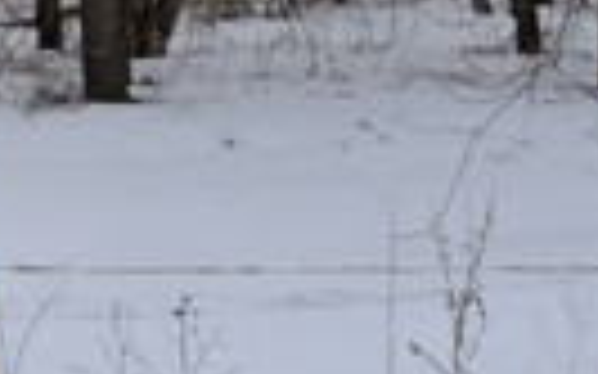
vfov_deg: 5.0
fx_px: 4024
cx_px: -654
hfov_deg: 8.1
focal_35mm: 247
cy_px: -789
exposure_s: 1/400
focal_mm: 24
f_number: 7.1
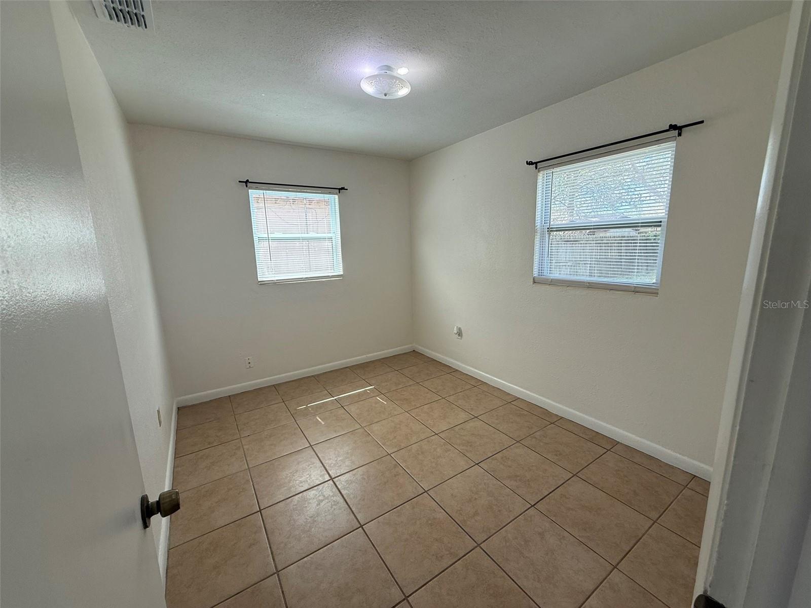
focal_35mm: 14
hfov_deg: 102.1
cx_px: 406
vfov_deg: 85.7
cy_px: 304
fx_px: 328
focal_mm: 2.22
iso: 64
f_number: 2.2
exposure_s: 1/144
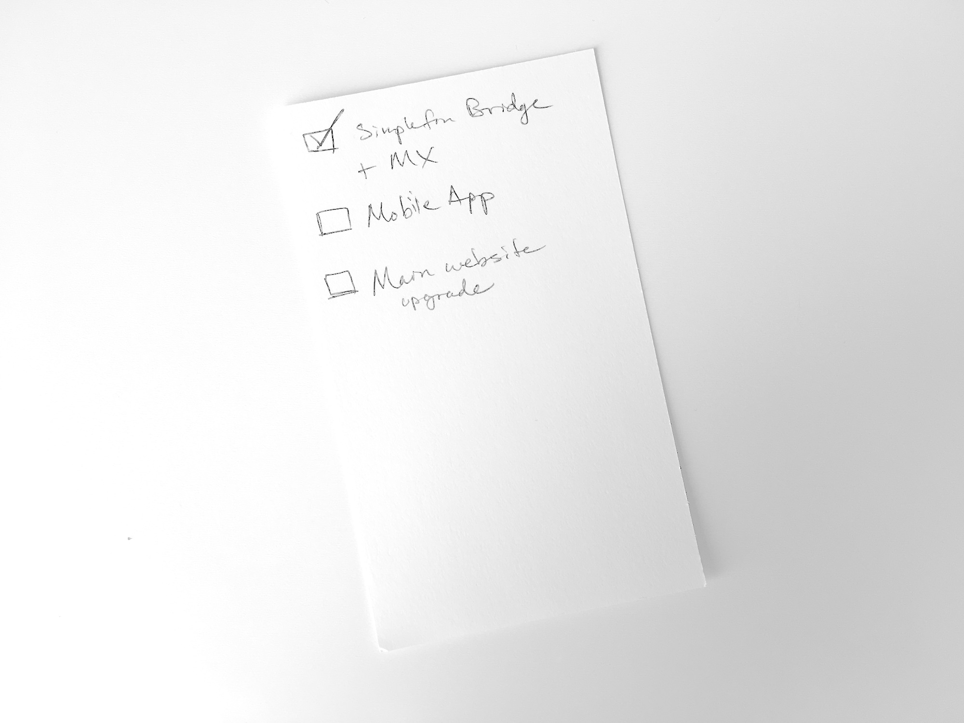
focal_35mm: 29
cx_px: 482
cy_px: 362
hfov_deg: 61.7
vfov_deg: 48.2
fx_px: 808
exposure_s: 1/120
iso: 40
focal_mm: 4.15
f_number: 2.2
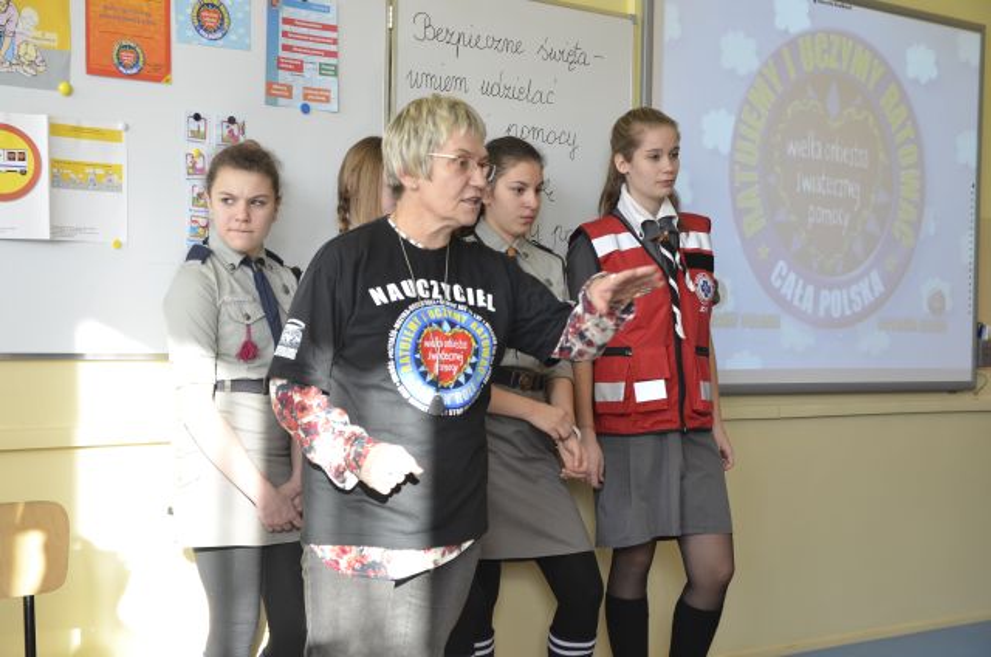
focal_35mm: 54
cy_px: 328
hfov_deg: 36.9
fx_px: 1484
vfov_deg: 25.0
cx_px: 496
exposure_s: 1/160
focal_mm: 36
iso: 640
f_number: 4
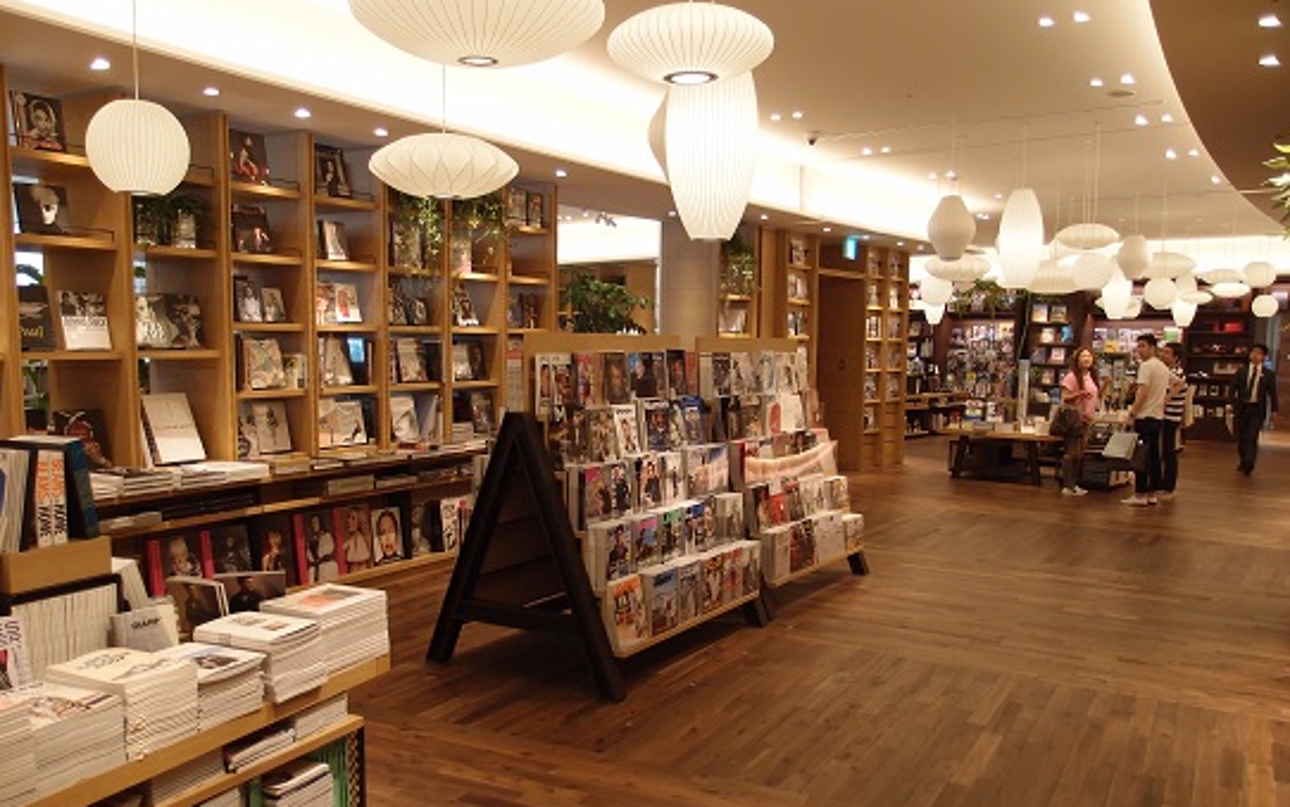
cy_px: 456
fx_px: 1055
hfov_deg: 62.9
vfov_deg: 41.8
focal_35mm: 30
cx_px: 643
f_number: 1.8
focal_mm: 6
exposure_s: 1/50
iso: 200
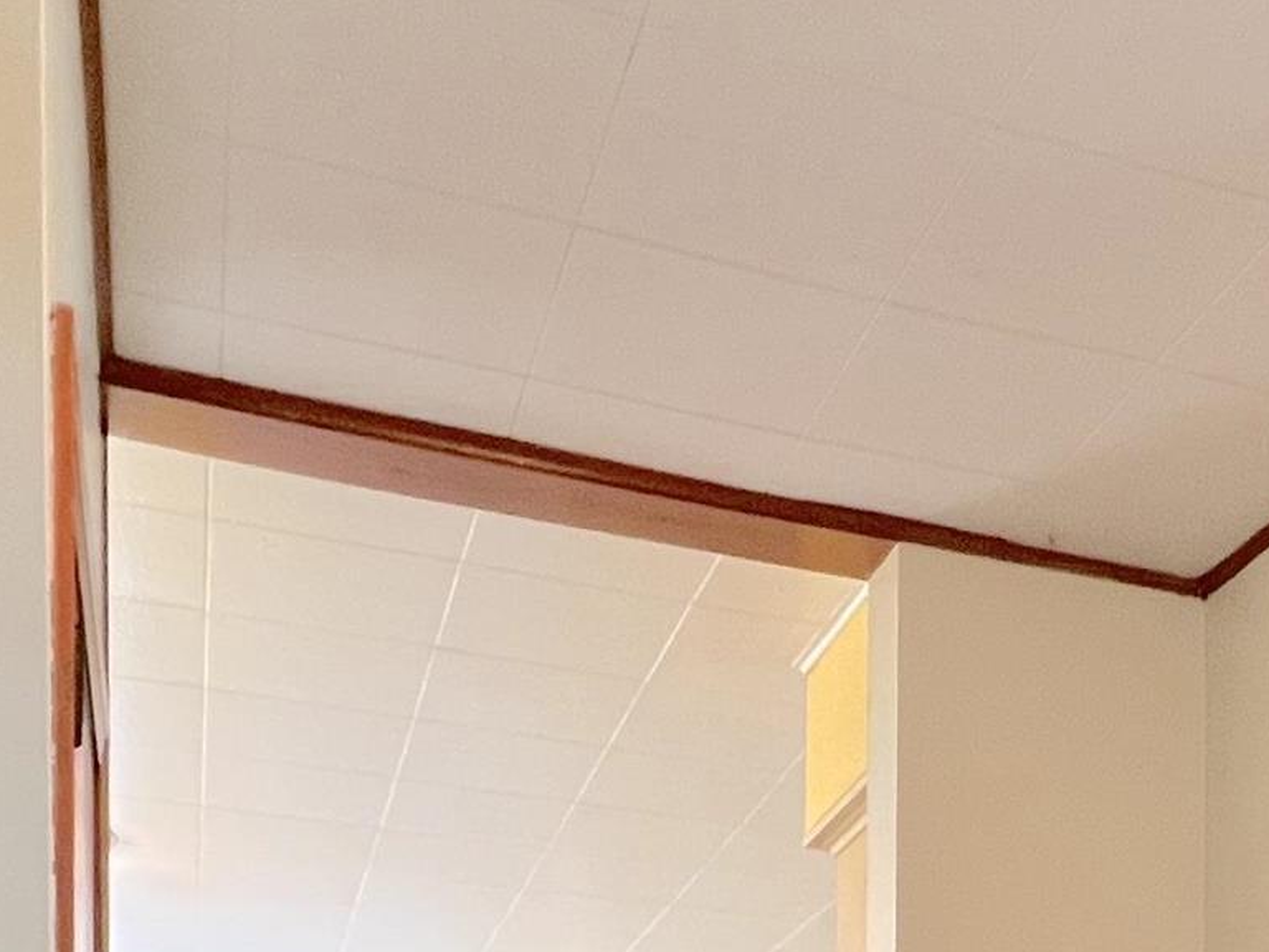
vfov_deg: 22.0
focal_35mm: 52
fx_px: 1906
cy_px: 1521
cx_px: 1102
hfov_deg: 35.0
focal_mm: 1.57
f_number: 1.8
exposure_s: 1/60
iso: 200
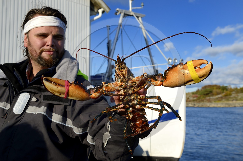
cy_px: 80
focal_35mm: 38
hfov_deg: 50.7
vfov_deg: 35.0
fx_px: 256
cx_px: 122
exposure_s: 1/640
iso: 200
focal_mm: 38
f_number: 8
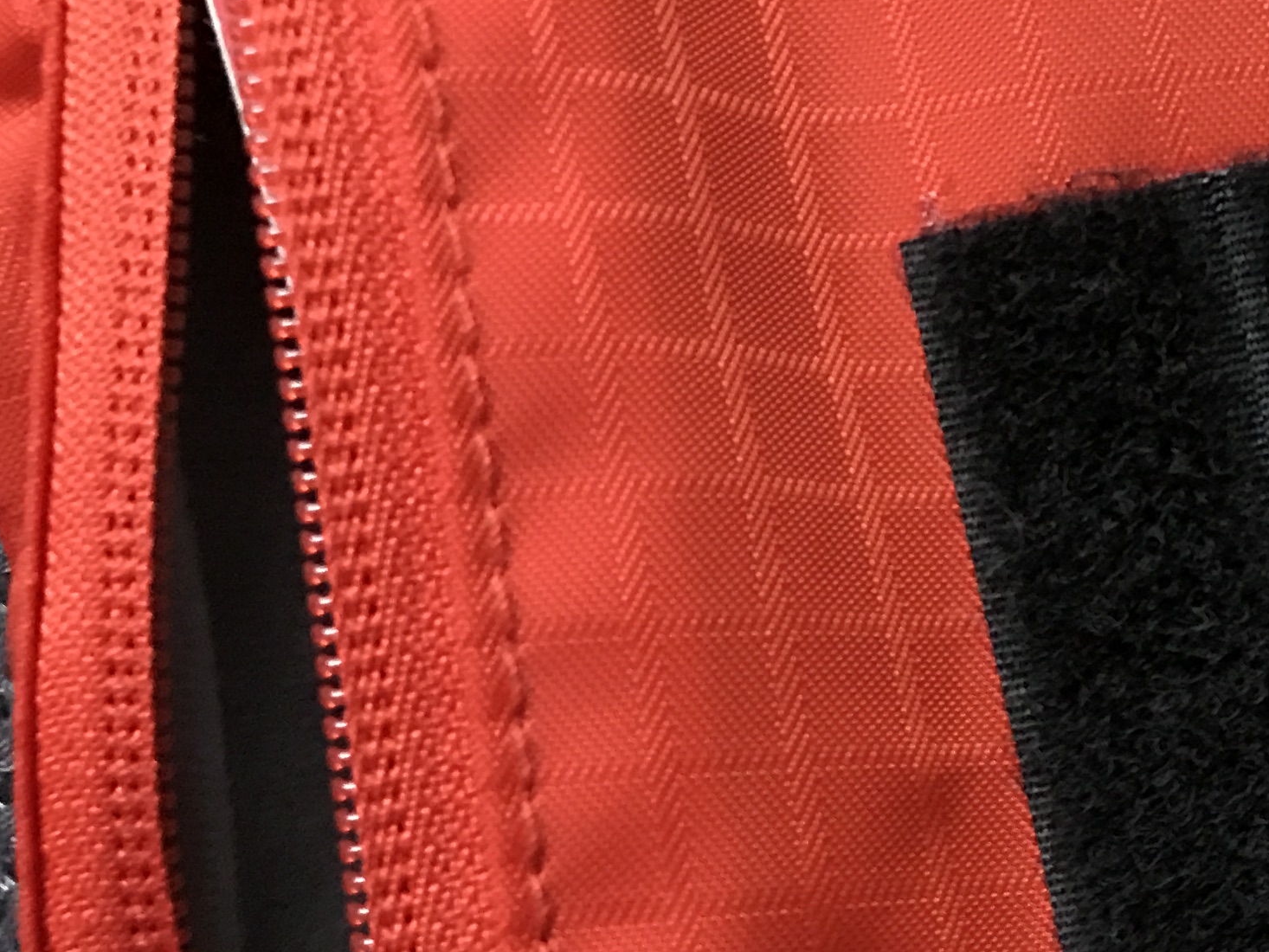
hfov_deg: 22.2
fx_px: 2823
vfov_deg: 18.9
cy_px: 779
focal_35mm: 77
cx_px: 1731
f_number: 1.8
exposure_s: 1/7
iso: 100
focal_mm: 3.99
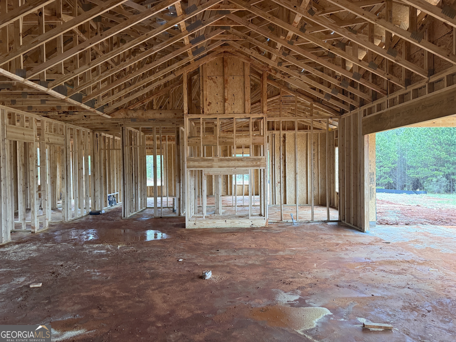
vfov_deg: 56.8
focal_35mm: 24
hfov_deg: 71.6
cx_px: 228
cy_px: 171
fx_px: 316
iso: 400
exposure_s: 1/60
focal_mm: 6.76
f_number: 1.78
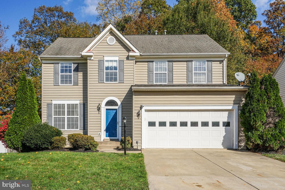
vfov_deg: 42.3
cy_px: 95
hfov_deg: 60.3
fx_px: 245
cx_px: 142
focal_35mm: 31
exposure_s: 1/2500
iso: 800
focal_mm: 31
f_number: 9
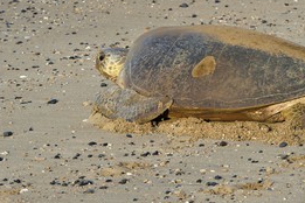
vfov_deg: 5.3
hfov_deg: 8.0
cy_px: 41
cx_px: 221
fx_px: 2177
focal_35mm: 257
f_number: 10
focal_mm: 160
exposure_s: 1/250
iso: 400
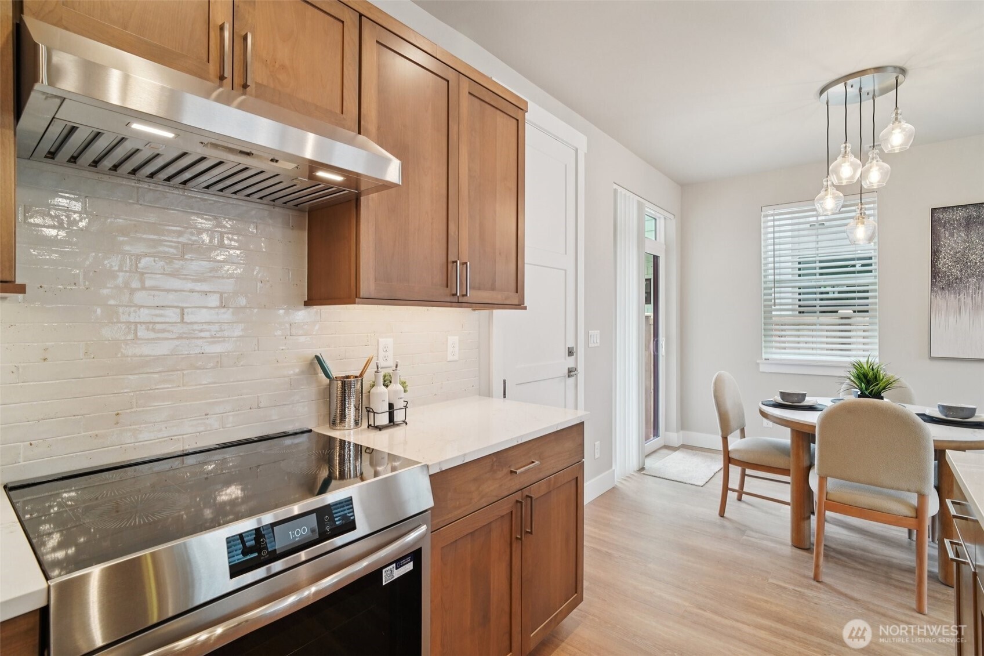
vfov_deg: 73.7
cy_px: 328
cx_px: 492
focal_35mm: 16
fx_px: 437
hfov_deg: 96.7
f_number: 8
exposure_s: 1/50
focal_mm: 16
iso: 1600
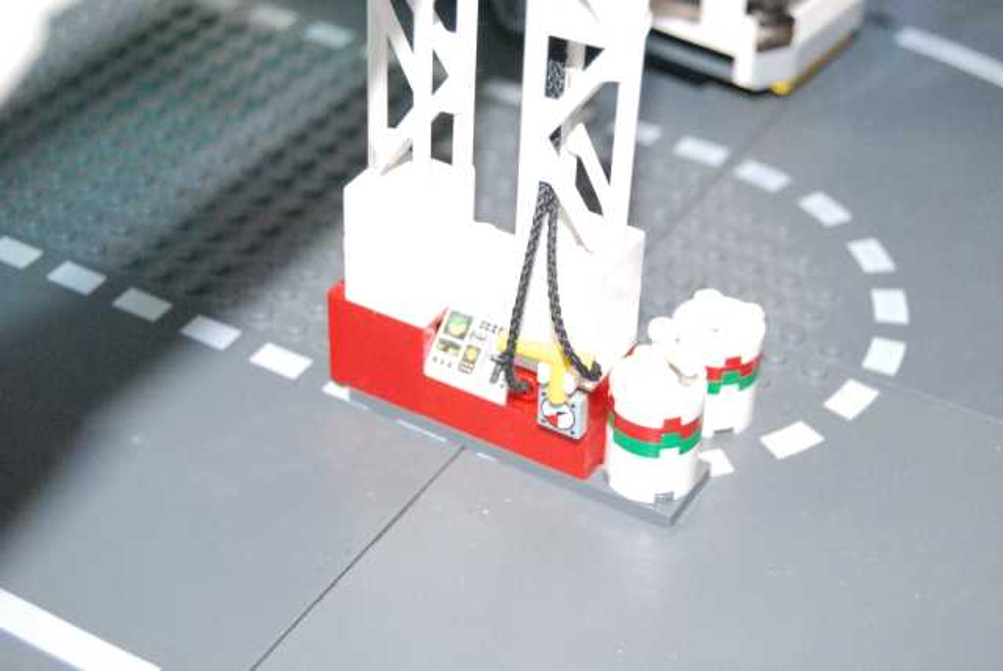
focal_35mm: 69
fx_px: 1924
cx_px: 502
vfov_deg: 19.8
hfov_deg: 29.2
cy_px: 336
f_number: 7.1
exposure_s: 1/60
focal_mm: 46
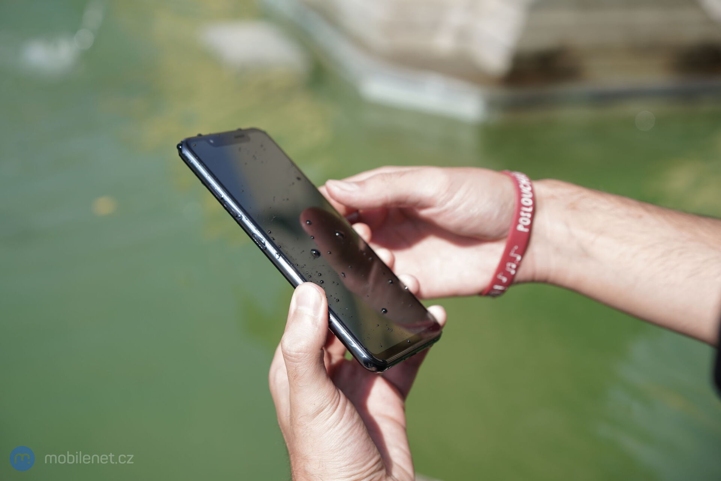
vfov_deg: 24.6
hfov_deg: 36.2
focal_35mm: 55
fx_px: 1101
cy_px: 240
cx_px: 360
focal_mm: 55
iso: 100
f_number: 4.5
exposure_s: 1/320
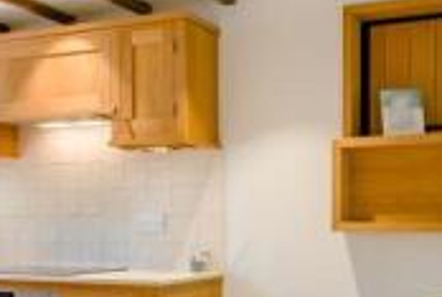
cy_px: 268
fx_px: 739
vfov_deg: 22.2
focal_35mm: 60
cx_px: 191
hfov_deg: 33.3
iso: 200
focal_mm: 16
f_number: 8
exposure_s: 1/20
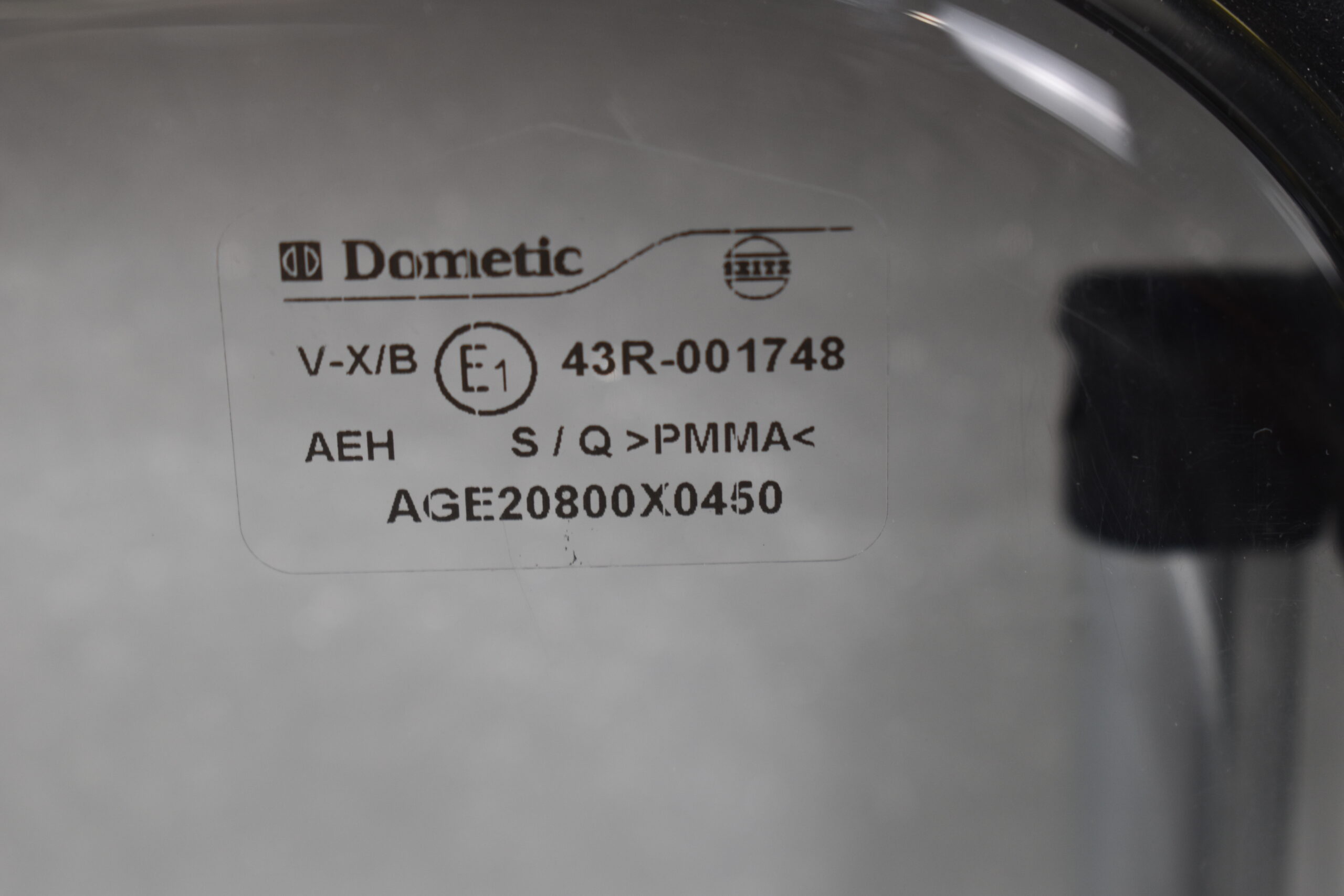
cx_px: 672
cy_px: 448
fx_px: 3080
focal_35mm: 82
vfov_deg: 16.6
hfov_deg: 24.6
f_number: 6.3
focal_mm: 55
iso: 400
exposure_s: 1/60
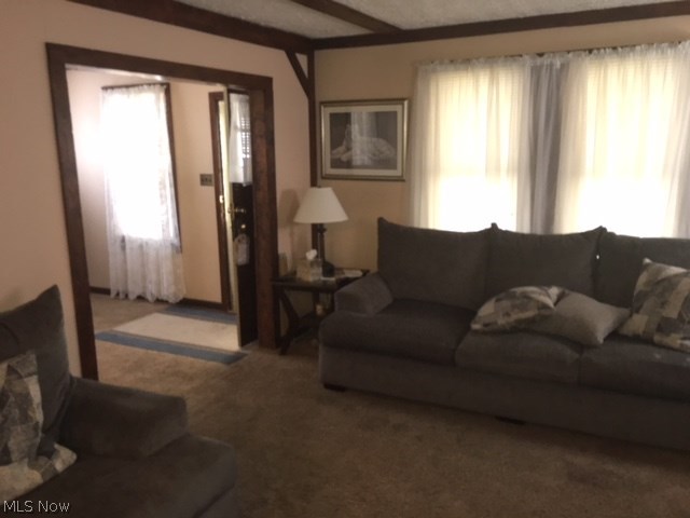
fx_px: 578
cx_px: 345
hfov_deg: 61.7
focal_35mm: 29
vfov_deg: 48.2
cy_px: 259
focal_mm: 4.15
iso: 200
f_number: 2.2
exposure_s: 1/24
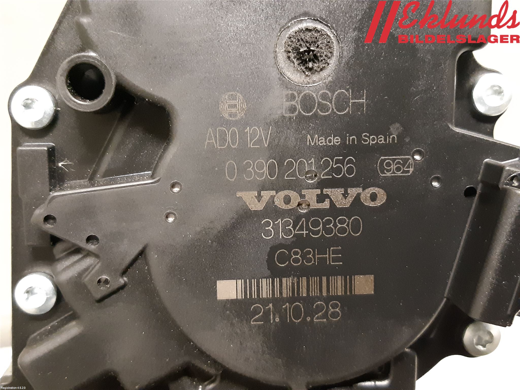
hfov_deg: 67.3
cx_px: 260
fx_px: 391
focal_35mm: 26
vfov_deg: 53.1
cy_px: 195
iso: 640
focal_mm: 3.93
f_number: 1.7
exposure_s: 1/25
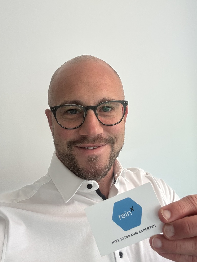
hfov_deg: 46.8
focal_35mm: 30
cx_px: 98
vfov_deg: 60.0
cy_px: 131
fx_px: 228
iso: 80
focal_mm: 2.69
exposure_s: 1/66
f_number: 1.9
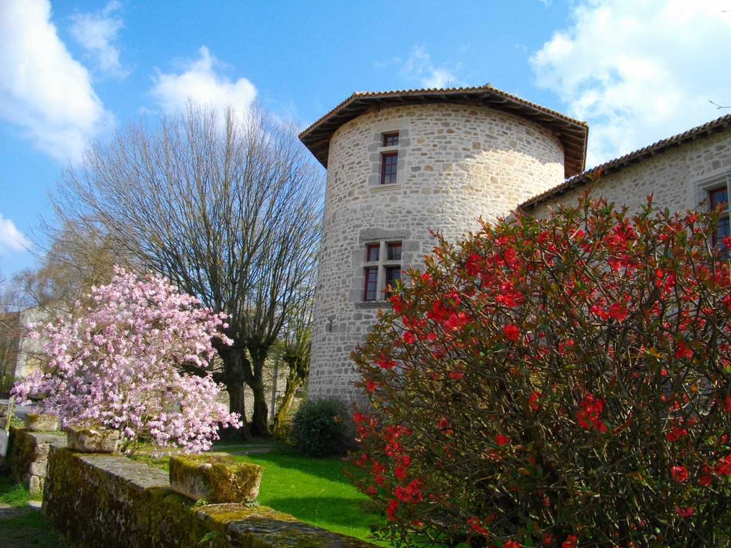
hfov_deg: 56.8
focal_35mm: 32
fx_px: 676
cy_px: 274
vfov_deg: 44.2
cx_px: 366
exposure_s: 1/320
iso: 100
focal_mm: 5.7
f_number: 5.5
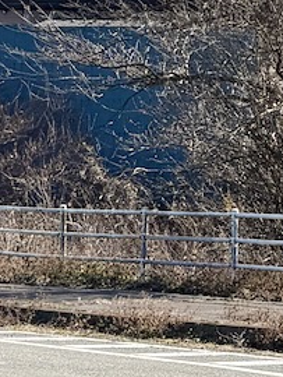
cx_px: 521
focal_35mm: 533
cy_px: -438
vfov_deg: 3.7
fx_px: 5801
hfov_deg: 2.8
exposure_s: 1/631
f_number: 2.8
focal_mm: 16.89
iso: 32
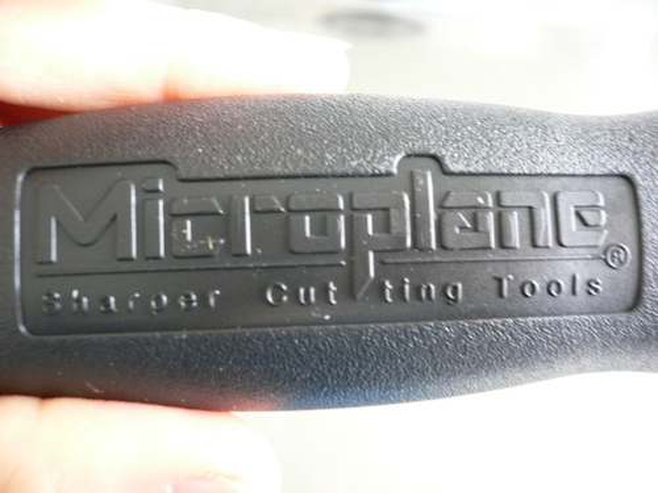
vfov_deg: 40.7
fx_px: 665
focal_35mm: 35
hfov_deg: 52.6
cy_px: 246
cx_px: 329
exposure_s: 1/13
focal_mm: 5.8
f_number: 2.8
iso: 150
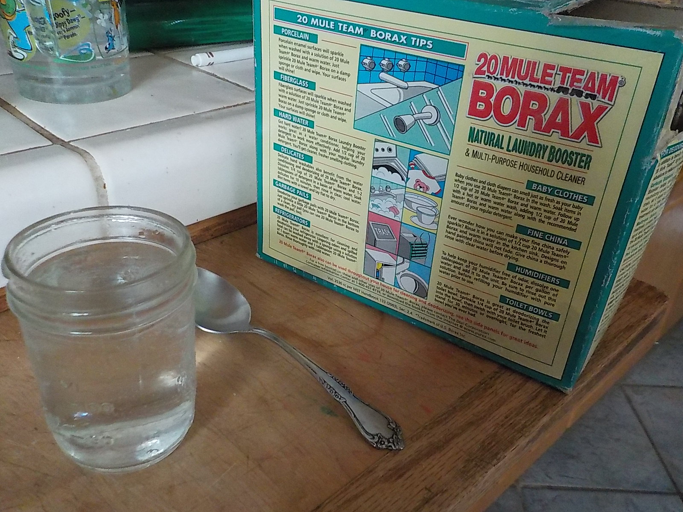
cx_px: 342
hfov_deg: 60.0
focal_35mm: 30
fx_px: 592
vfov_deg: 46.8
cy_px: 256
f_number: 3.3
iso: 800
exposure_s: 1/40
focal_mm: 4.1
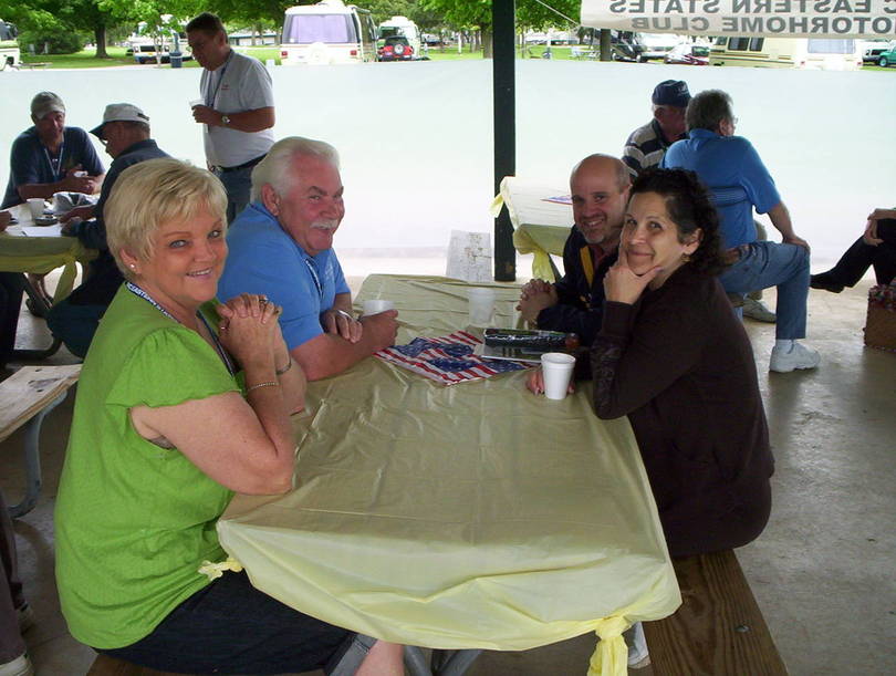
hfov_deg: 48.9
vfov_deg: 37.8
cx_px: 448
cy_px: 338
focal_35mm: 38
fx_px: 986
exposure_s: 1/86.9
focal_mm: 4.99
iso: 100
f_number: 4.5
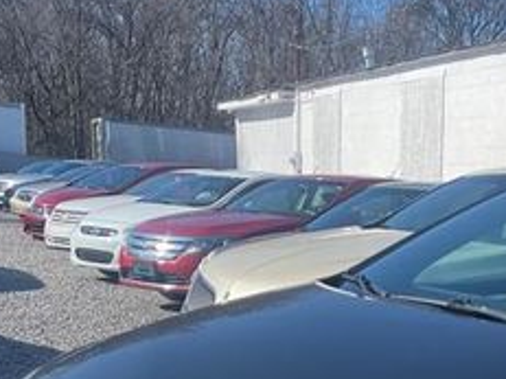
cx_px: 561
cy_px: 432
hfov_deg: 25.1
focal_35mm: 72
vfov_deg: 19.4
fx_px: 1052
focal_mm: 5.1
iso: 32
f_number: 1.6
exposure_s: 1/3788
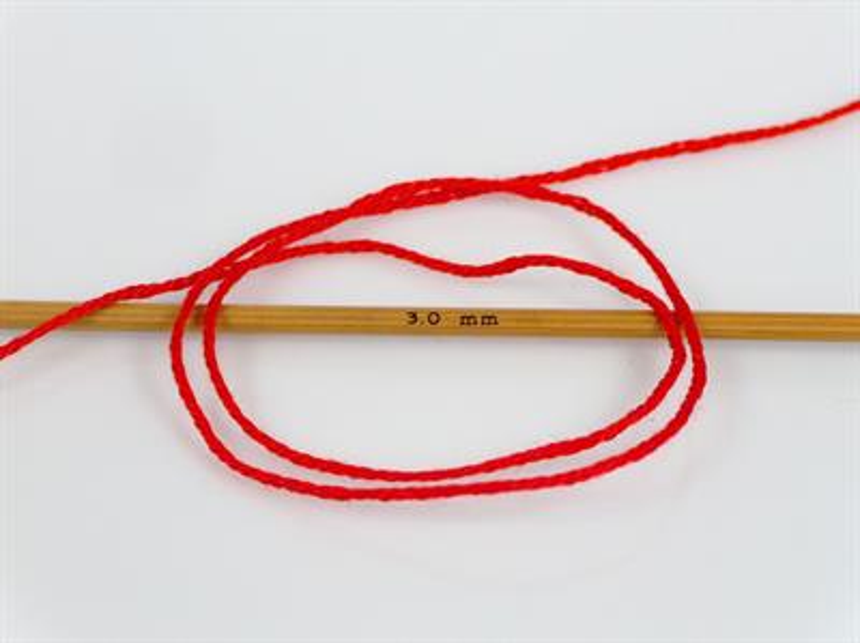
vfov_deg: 12.7
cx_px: 430
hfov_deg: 17.0
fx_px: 2878
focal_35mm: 116
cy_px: 322
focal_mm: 23.76
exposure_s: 1/99.5
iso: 200
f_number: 3
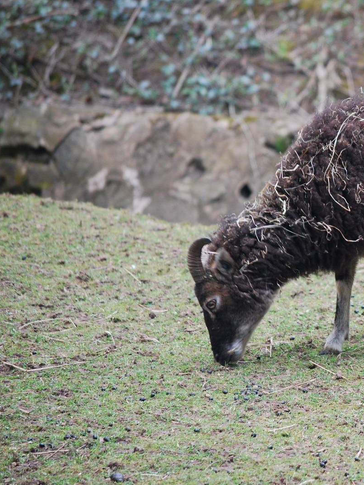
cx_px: 355
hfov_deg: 5.1
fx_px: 4106
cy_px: 243
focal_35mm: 293
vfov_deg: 6.8
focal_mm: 135
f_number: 5
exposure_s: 1/50
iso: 400
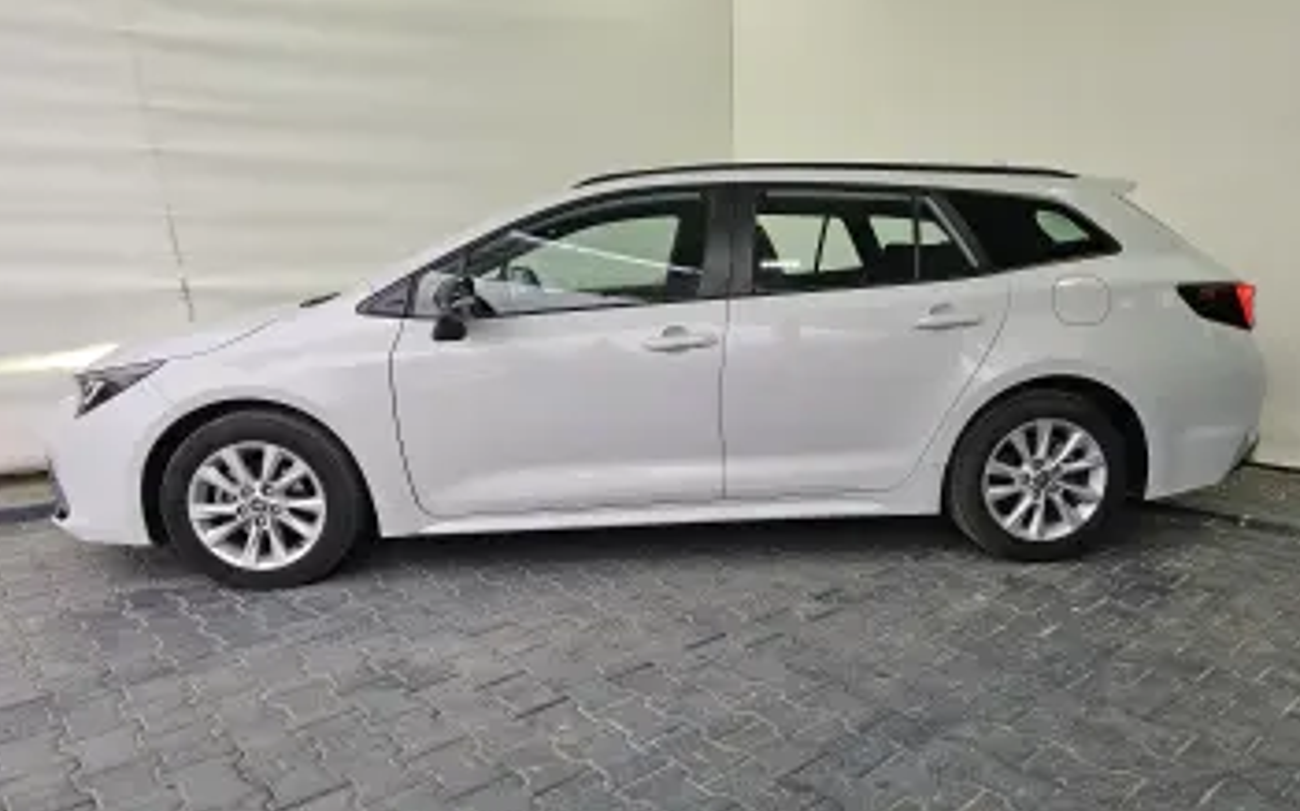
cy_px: 437
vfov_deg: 49.2
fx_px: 885
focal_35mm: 25
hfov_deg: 72.6
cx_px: 652
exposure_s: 1/190
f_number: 1.7
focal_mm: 6.3
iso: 50
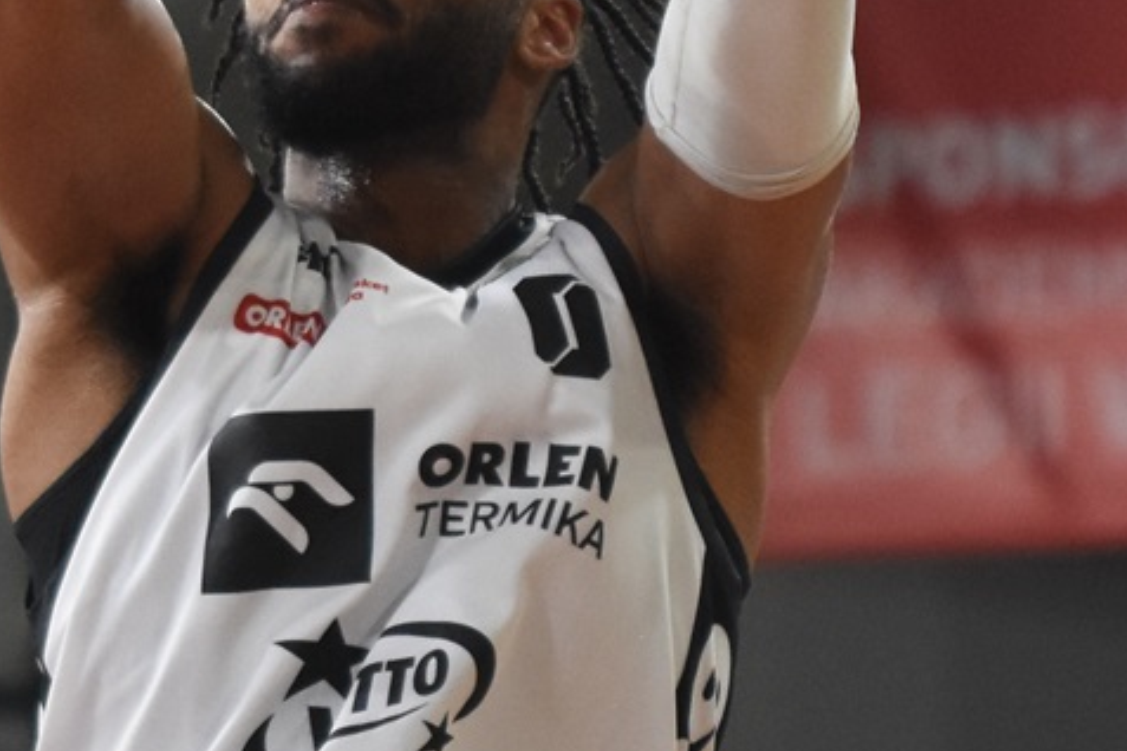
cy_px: 471
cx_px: 255
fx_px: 13773
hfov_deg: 4.7
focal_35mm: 440
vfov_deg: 3.1
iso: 1600
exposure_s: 1/1600
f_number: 2.8
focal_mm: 70
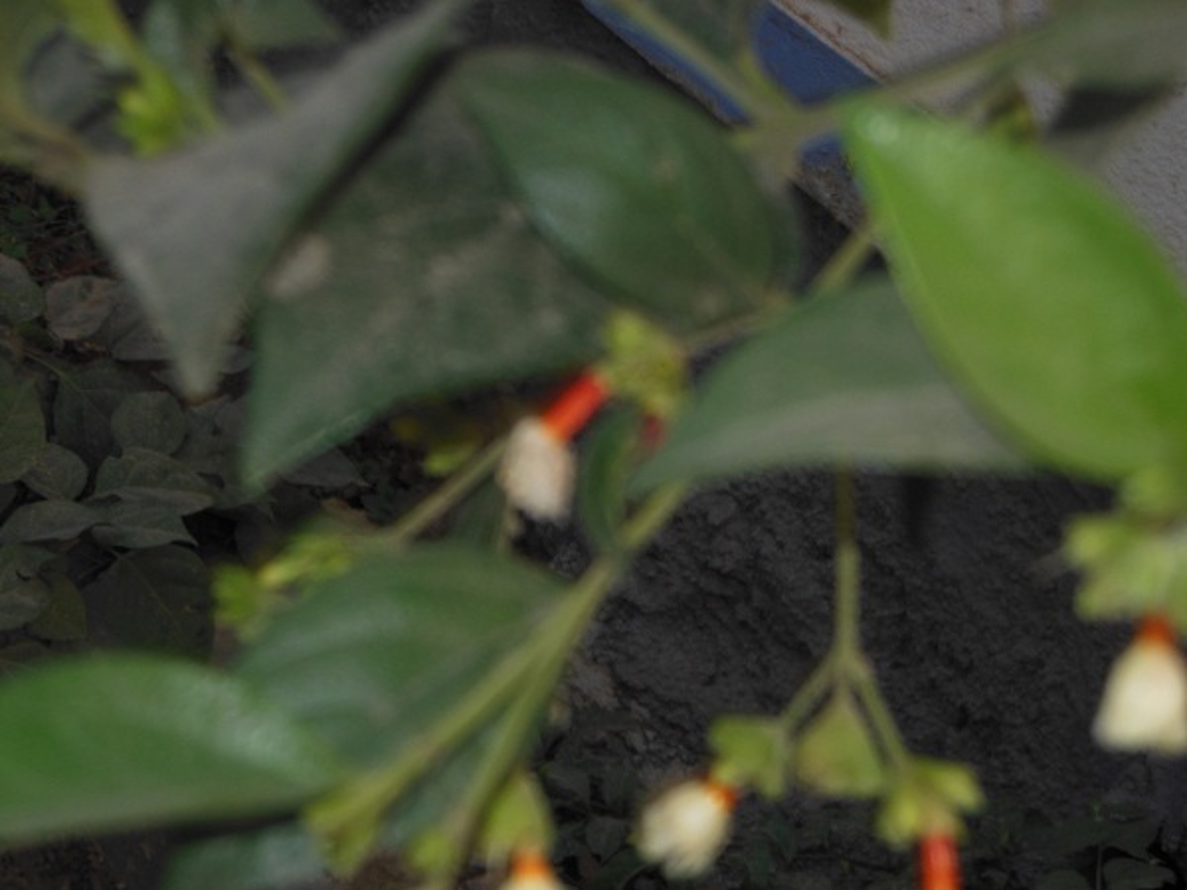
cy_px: 445
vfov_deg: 17.0
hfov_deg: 22.5
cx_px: 594
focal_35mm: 87
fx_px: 2983
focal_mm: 15.5
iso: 125
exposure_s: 1/60
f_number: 4.6
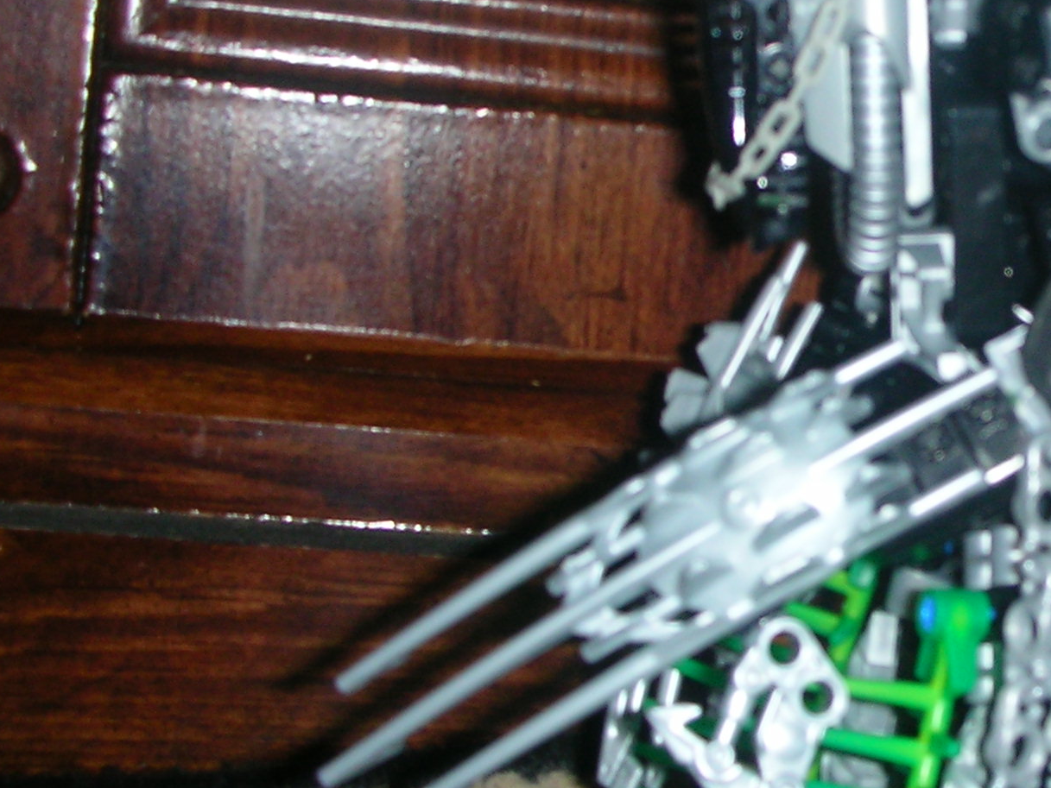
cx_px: 985
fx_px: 2460
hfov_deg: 23.4
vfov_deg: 18.2
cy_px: 272
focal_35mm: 81
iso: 50
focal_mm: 5.8
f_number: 3
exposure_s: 1/60.1
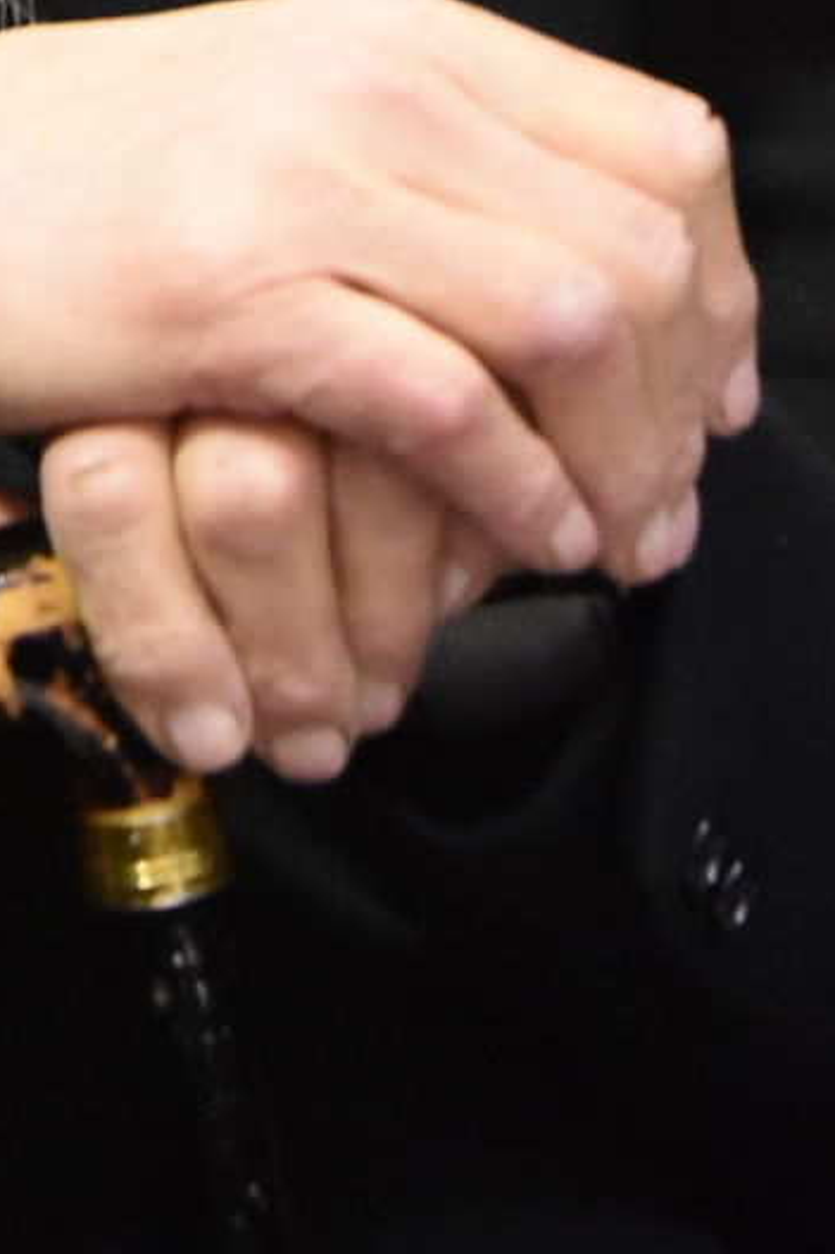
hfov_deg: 4.9
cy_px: -930
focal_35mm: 279
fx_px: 9712
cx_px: -326
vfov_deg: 7.2
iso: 6400
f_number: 5
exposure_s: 1/40
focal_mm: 70
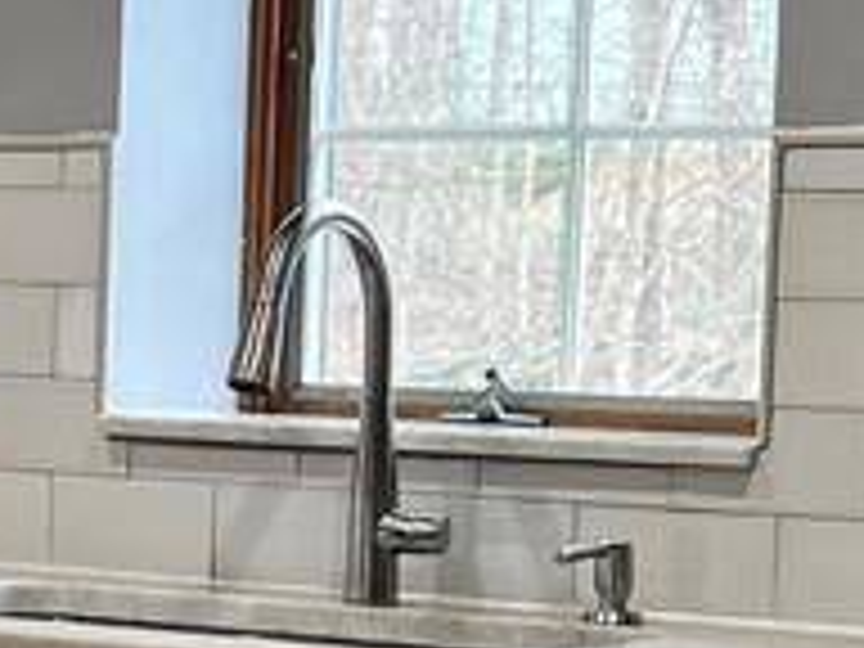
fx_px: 3469
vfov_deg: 10.6
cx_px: -54
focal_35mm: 139
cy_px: 490
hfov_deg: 13.9
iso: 125
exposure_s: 1/120
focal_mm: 5.7
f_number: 1.5
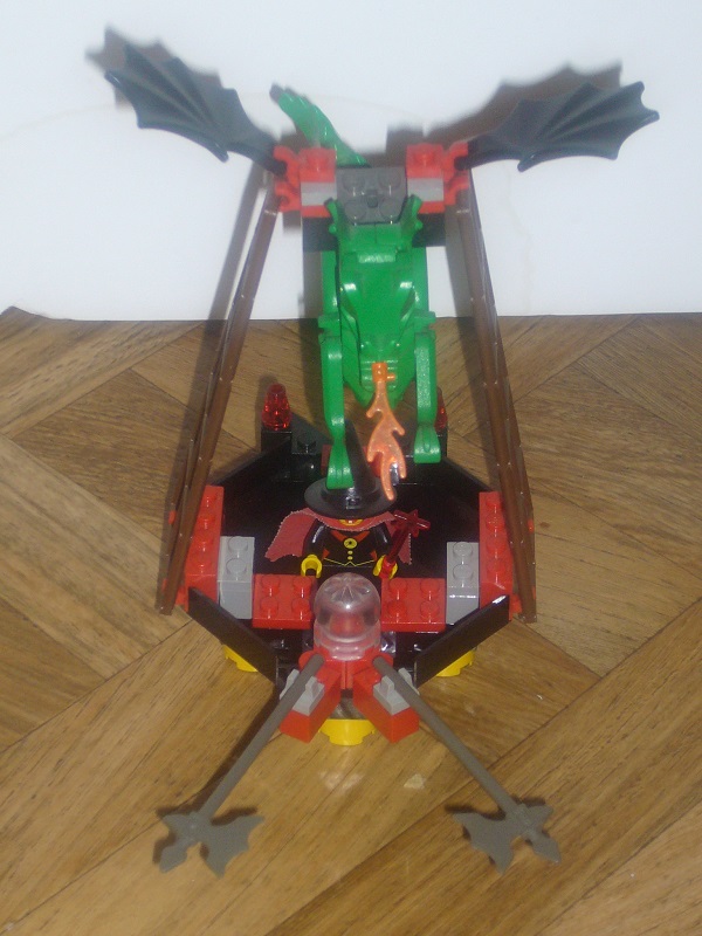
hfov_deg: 12.6
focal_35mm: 118
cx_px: 351
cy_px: 468
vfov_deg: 16.7
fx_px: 3191
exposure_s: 1/30
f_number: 4.5
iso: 100
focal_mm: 14.3
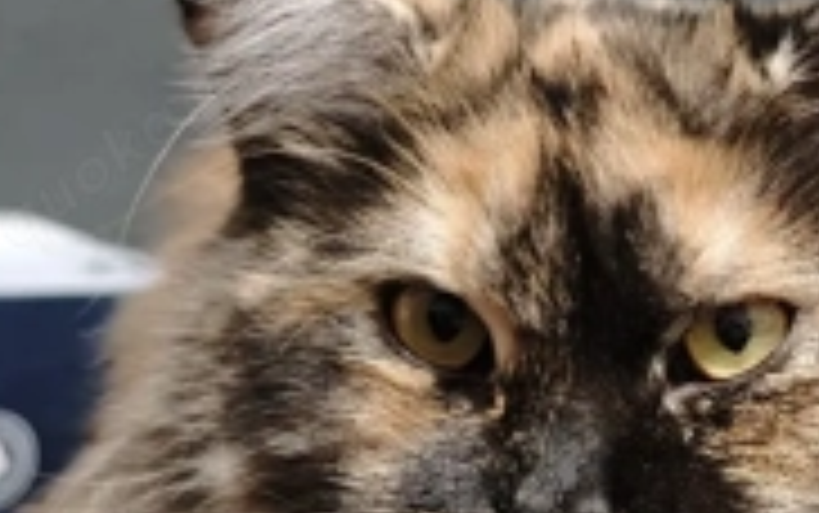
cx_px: 572
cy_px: 544
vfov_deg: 12.1
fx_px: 2390
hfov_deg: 19.4
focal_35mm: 107
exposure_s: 1/30.5
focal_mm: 8.72
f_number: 1.63
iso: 1000
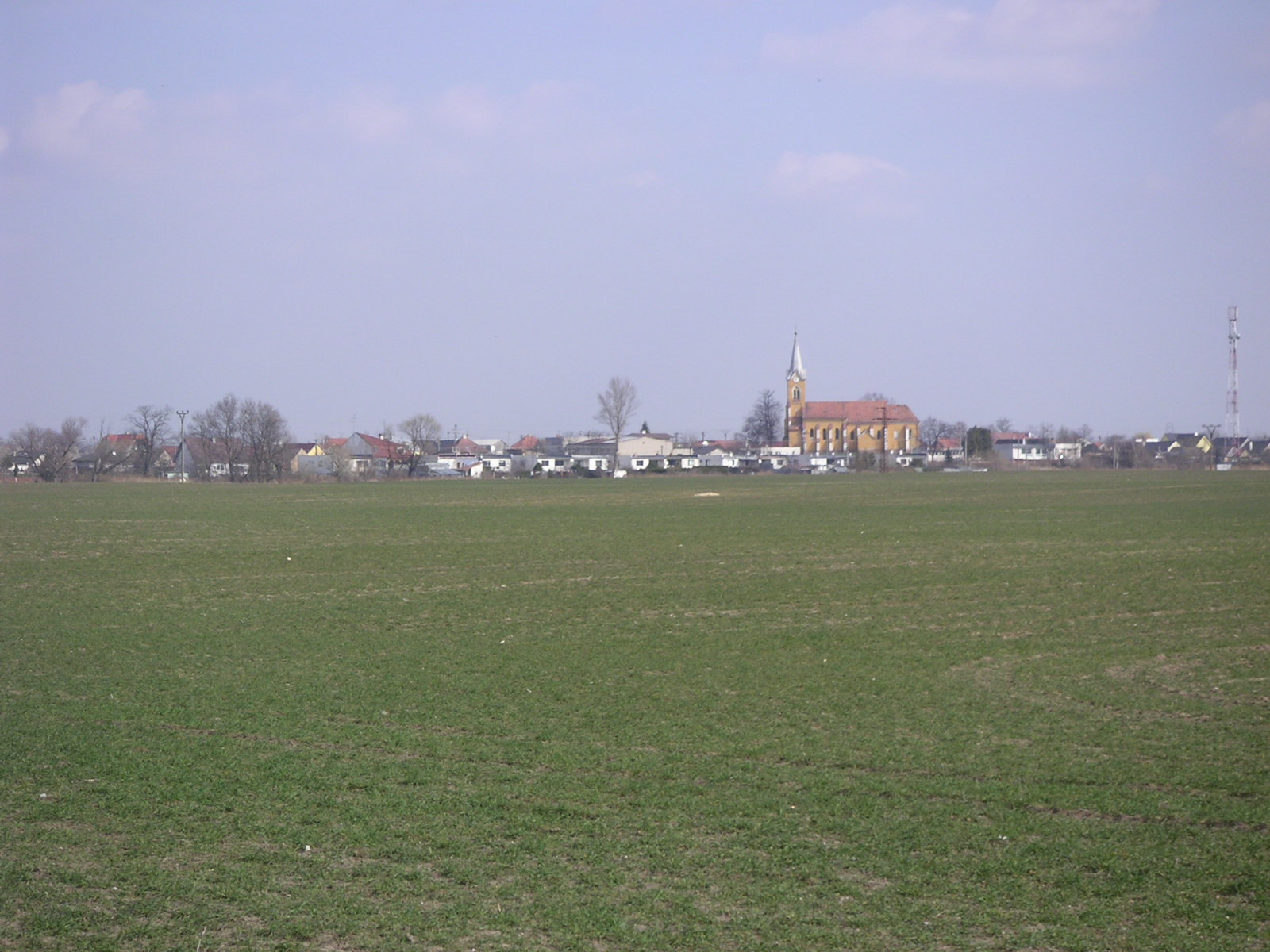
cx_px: 635
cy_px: 476
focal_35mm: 97
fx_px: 3559
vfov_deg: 15.2
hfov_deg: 20.2
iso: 50
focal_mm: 15
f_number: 3.5
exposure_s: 1/750
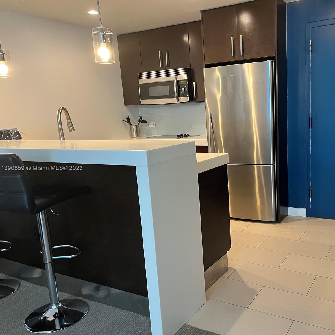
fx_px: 339
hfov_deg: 51.7
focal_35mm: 31
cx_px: 218
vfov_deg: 52.5
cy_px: 169
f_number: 1.6
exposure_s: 1/60
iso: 125
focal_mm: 5.1
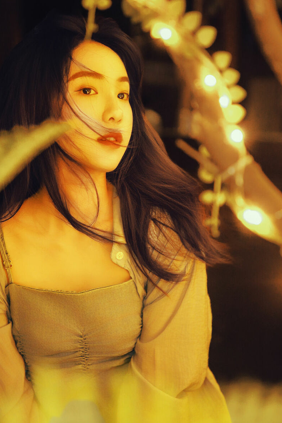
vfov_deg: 20.4
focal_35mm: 100
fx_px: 1174
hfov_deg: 13.7
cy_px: 173
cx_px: 109
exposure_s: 1/60
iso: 3200
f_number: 4
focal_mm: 76
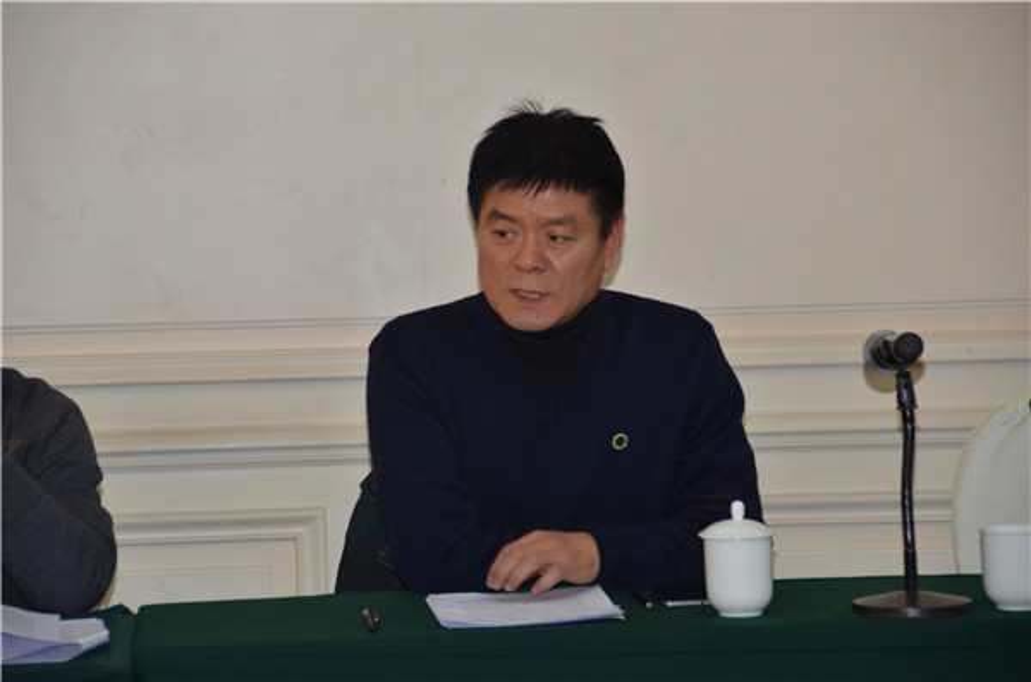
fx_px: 5143
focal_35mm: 180
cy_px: 341
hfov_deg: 11.4
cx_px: 516
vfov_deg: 7.6
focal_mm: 120
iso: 800
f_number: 5.3
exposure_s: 1/60
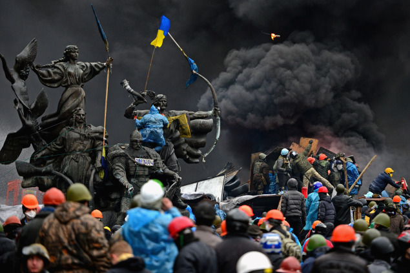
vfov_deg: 8.1
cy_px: 136
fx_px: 1935
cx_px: 205
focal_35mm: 170
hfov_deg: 12.1
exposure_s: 1/800
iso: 1600
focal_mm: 170
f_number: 2.8
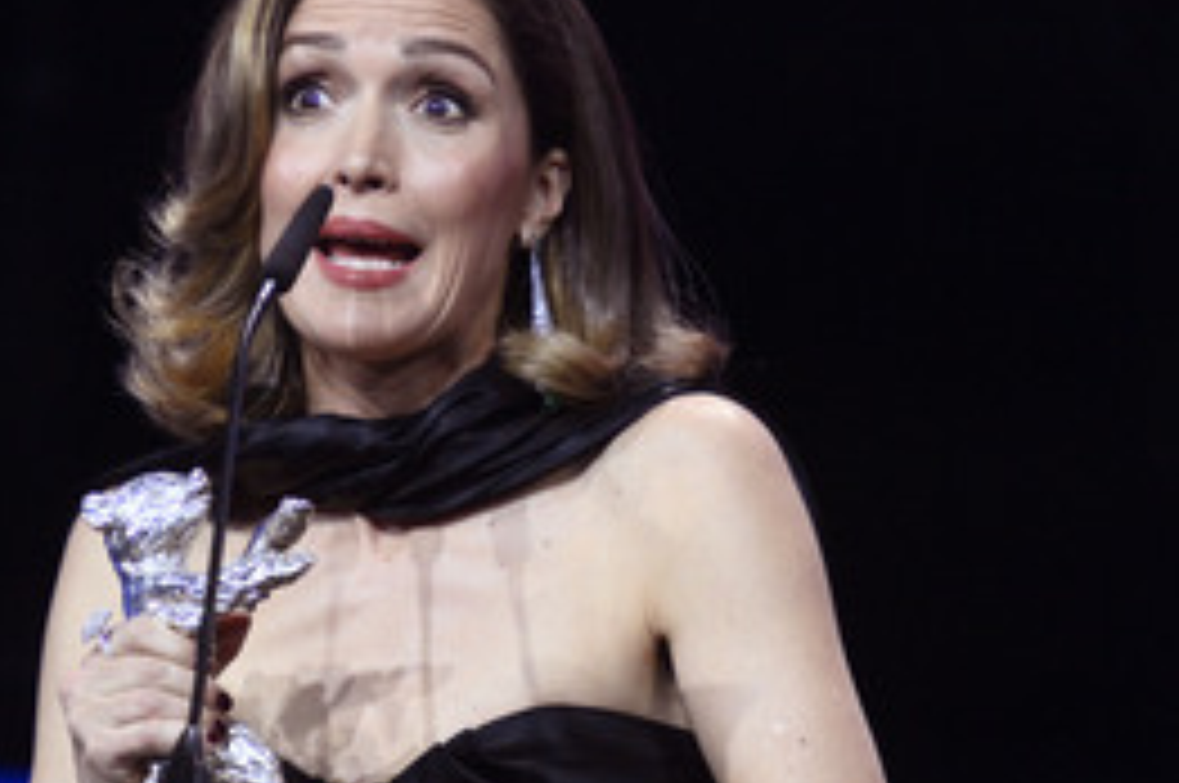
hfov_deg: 4.1
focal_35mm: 500
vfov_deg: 2.7
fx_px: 16355
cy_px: 446
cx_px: 362
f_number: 5.6
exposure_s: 1/200
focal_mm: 290
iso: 10000
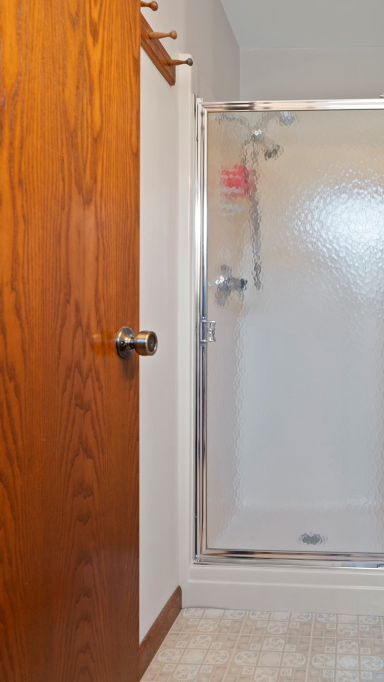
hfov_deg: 39.6
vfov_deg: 68.6
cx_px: 330
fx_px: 500
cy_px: 342
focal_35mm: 28
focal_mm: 17.4
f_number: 9
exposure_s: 1.6
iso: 250
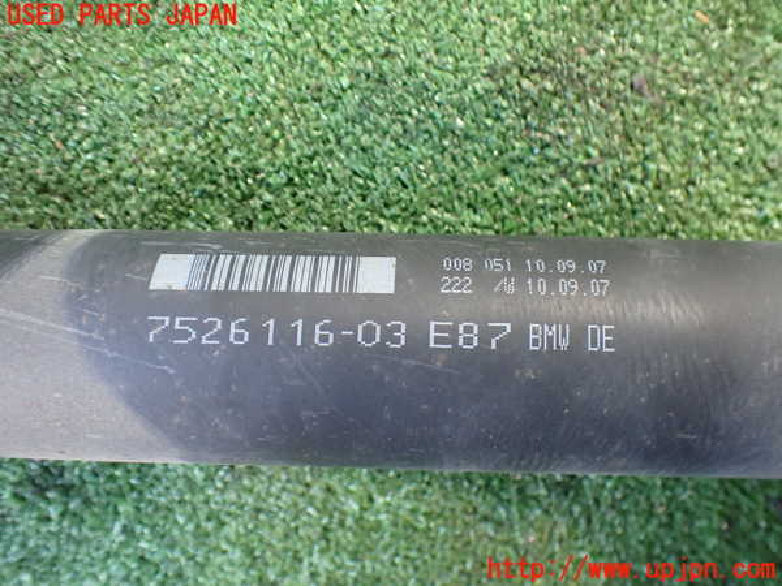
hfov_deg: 60.0
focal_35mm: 30
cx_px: 391
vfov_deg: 46.8
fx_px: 678
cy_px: 293
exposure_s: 1/100
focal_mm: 5.4
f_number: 2.3
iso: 800
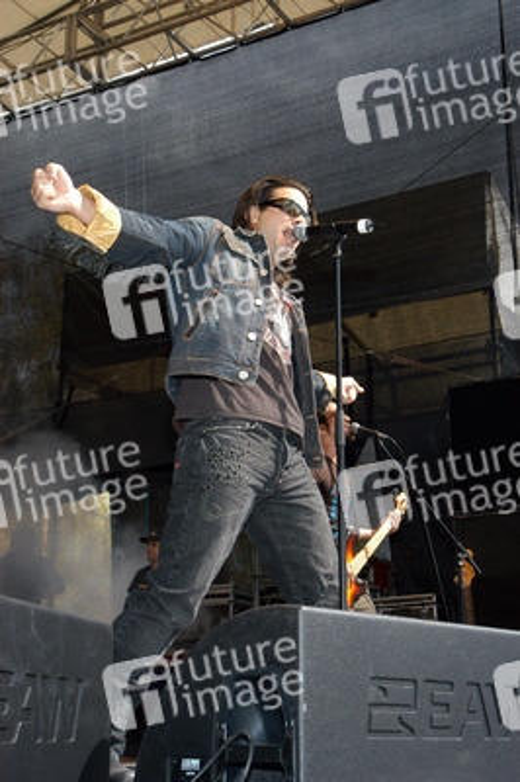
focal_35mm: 52
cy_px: 391
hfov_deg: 25.7
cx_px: 260
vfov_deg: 37.9
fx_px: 1139
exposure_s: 1/180
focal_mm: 35
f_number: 9
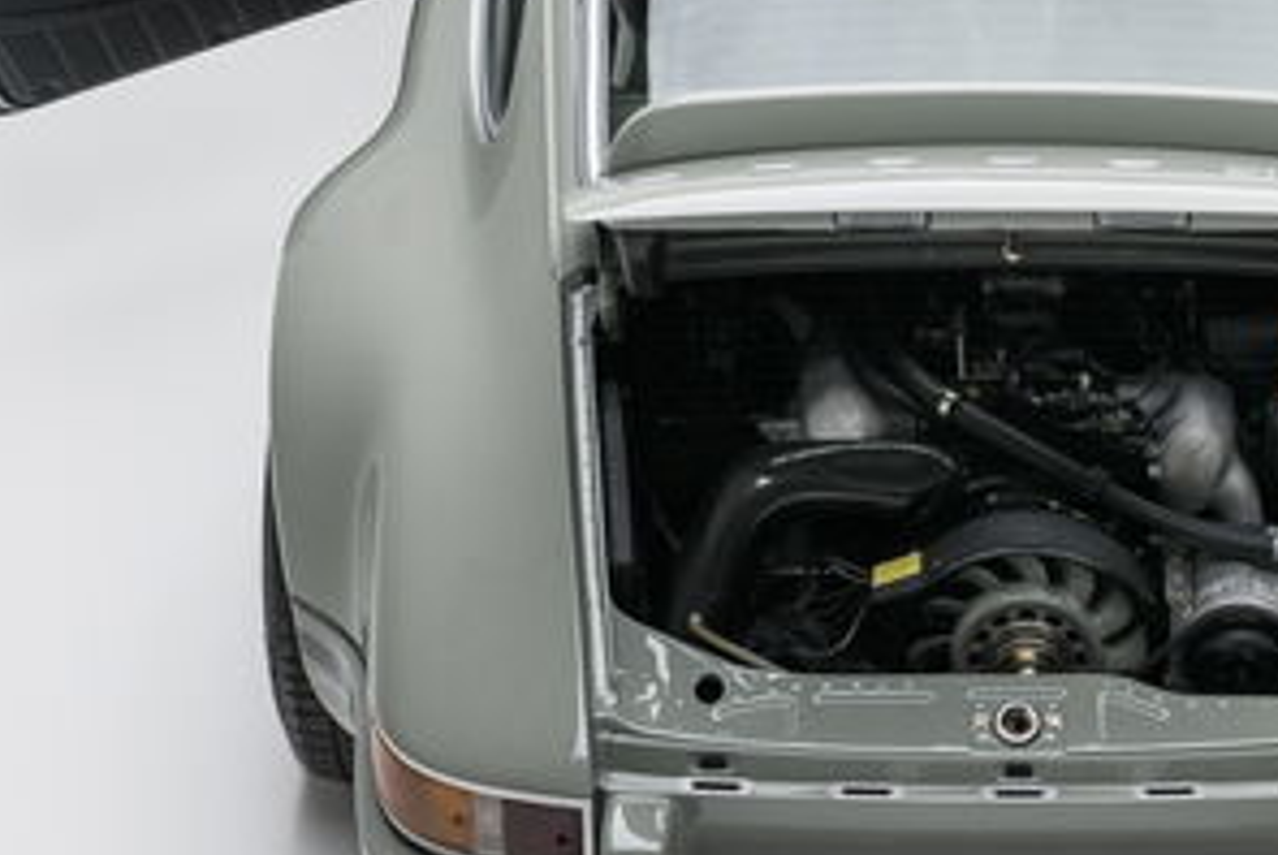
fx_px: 4300
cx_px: 1032
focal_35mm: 121
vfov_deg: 11.3
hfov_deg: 16.8
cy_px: 304
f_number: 4
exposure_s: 1/15
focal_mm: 35
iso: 400
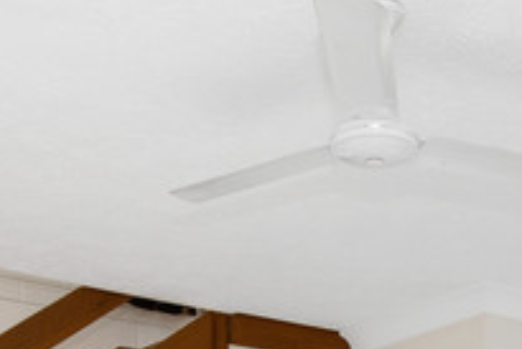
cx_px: 323
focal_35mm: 75
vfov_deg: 15.9
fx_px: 1088
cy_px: 600
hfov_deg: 26.9
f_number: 8
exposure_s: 1/60
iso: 250
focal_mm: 10
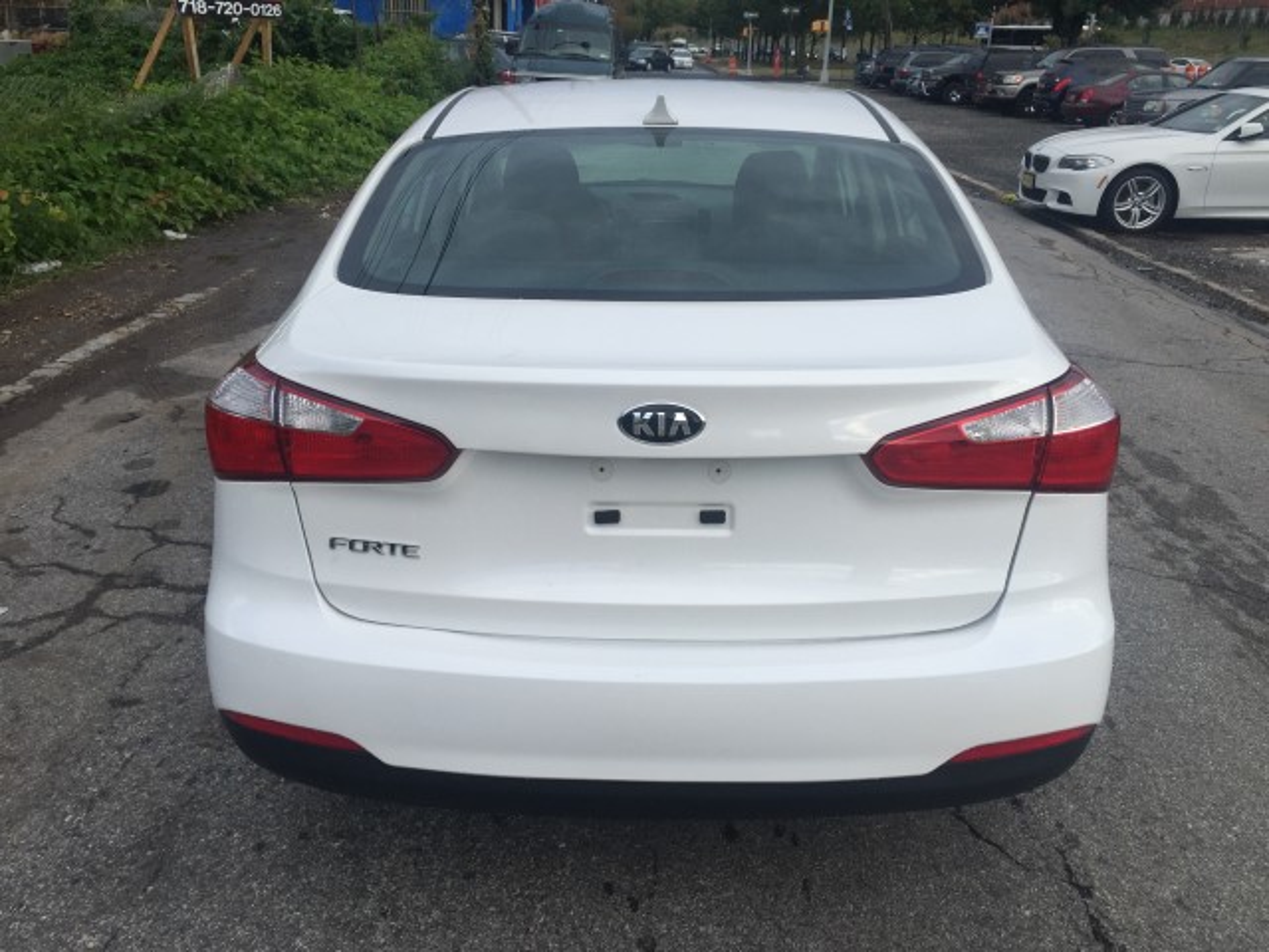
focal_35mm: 29
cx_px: 634
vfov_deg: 48.2
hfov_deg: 61.7
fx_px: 1063
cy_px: 476
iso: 32
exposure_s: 1/775
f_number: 2.2
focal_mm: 4.15
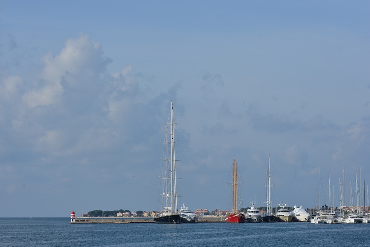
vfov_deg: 13.1
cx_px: 185
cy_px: 124
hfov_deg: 19.4
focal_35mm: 105
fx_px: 1080
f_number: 9
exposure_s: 1/800
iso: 160
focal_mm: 105
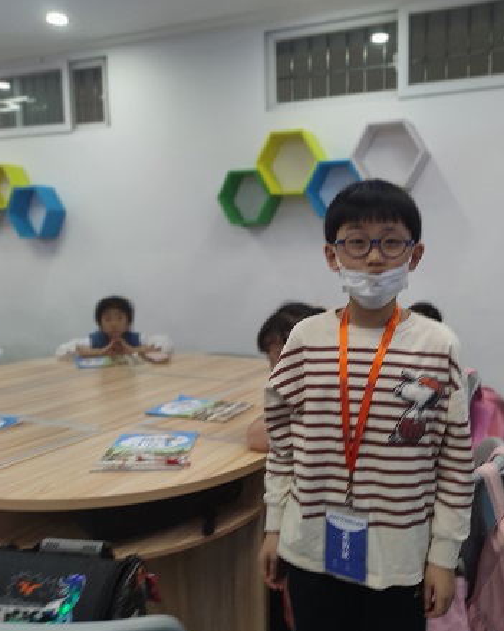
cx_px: 316
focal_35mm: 32
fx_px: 597
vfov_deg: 55.7
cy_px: 321
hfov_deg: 45.4
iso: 125
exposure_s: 1/100
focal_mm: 6.72
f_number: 1.69
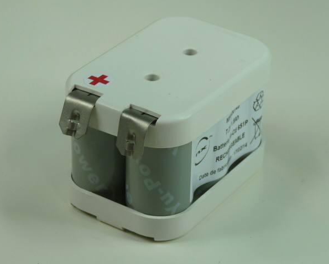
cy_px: 132
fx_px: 1217
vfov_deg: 12.3
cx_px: 161
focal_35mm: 125
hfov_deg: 15.4
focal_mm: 11.9
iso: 100
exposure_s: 1/60
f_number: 3.4
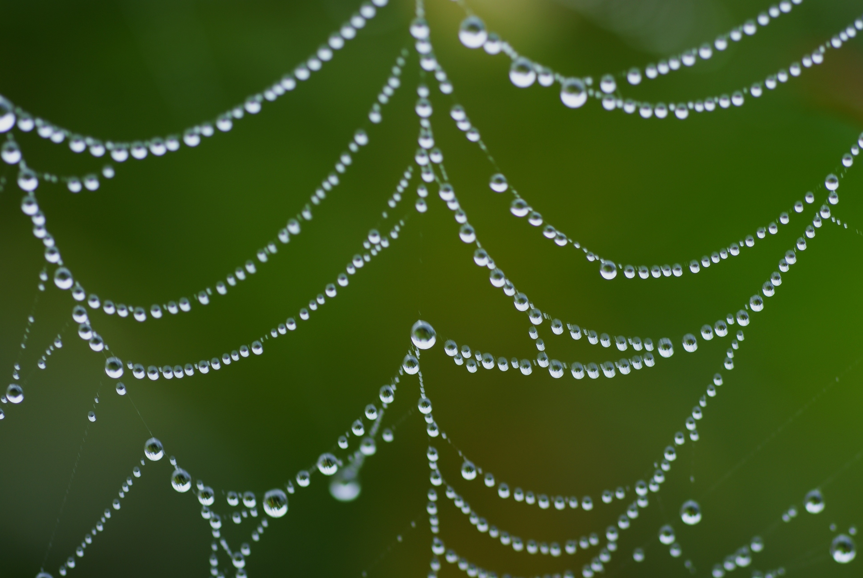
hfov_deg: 19.4
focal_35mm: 105
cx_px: 432
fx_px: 2520
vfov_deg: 13.1
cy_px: 289
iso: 100
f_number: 2.8
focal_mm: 70
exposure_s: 1/30
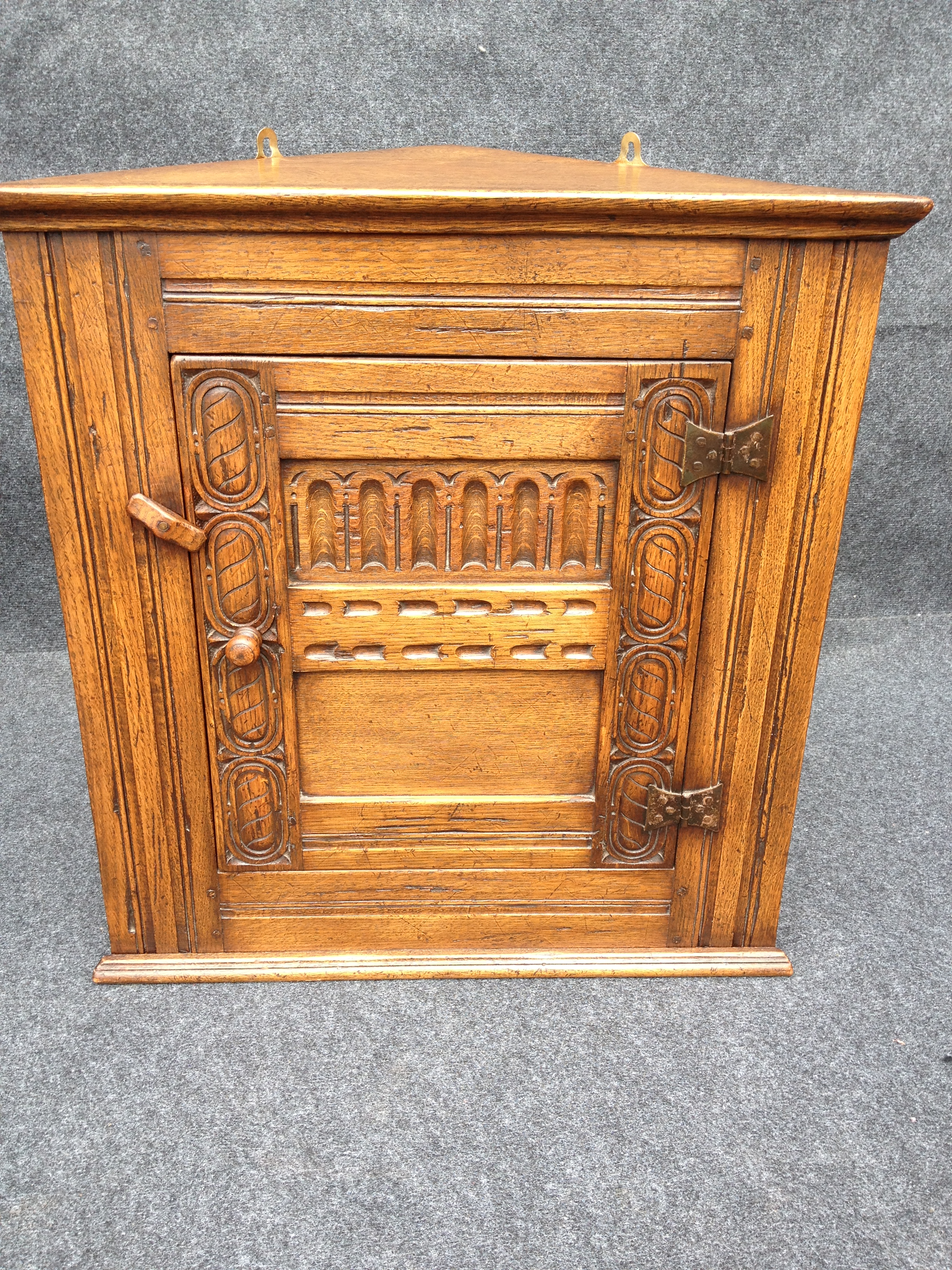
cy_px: 635
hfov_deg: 40.7
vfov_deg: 52.6
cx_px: 476
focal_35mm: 35
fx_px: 1283
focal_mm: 4.28
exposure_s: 1/177
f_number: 2.4
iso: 50
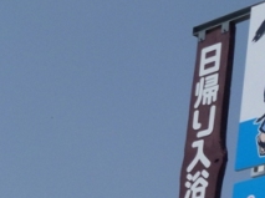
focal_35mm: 152
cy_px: 207
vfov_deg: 9.7
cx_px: 382
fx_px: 1162
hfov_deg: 12.5
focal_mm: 9.4
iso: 100
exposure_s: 1/1600
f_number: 4.3
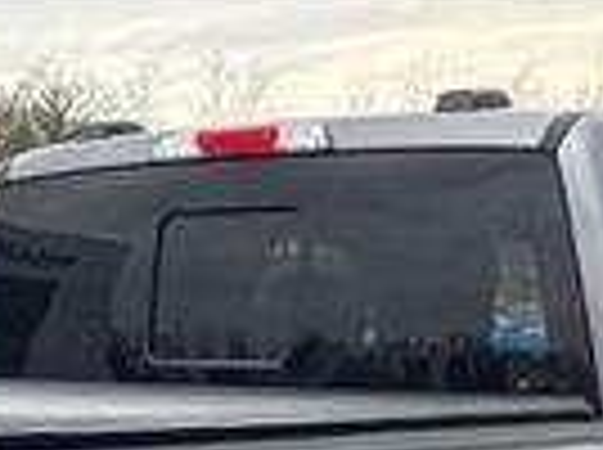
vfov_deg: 13.4
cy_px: 828
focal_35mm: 98
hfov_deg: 19.7
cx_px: 63
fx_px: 1704
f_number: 1.6
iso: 64
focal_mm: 5.96
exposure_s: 1/503
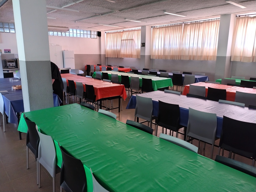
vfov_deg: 54.9
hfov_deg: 69.4
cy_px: 96
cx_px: 128
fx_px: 185
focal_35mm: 25
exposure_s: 1/33.3
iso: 2536
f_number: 1.7
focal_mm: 4.71
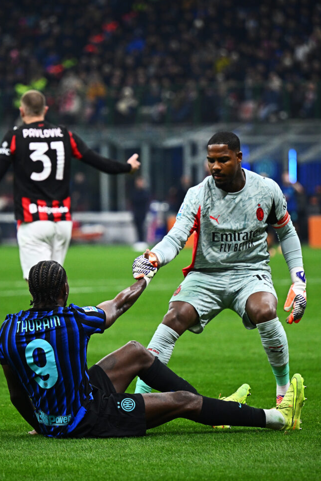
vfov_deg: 13.4
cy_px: 240
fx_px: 2045
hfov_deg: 9.0
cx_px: 155
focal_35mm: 153
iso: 2000
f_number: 2.8
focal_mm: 145
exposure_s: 1/1600
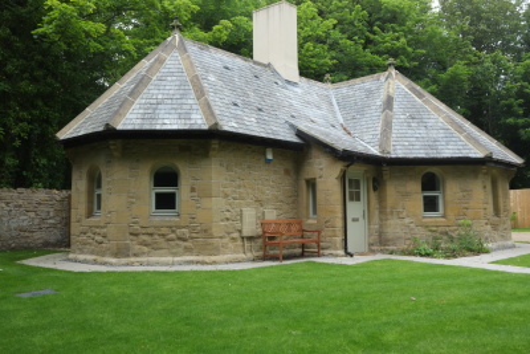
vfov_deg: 37.9
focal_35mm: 35
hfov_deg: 54.4
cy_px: 177
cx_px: 265
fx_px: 515
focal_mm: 23
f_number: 14
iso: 640
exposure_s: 1/60
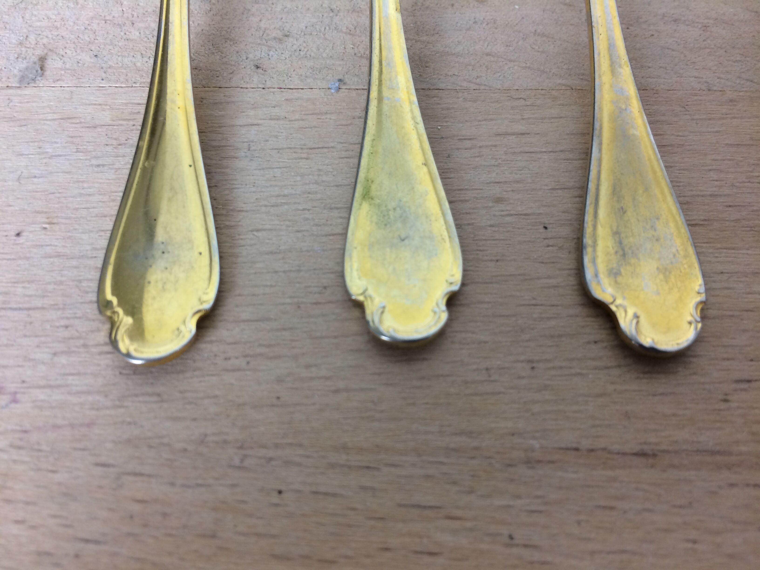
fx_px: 637
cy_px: 285
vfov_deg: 48.2
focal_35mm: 29
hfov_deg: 61.7
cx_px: 380
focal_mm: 4.15
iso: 40
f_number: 2.2
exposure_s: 1/33
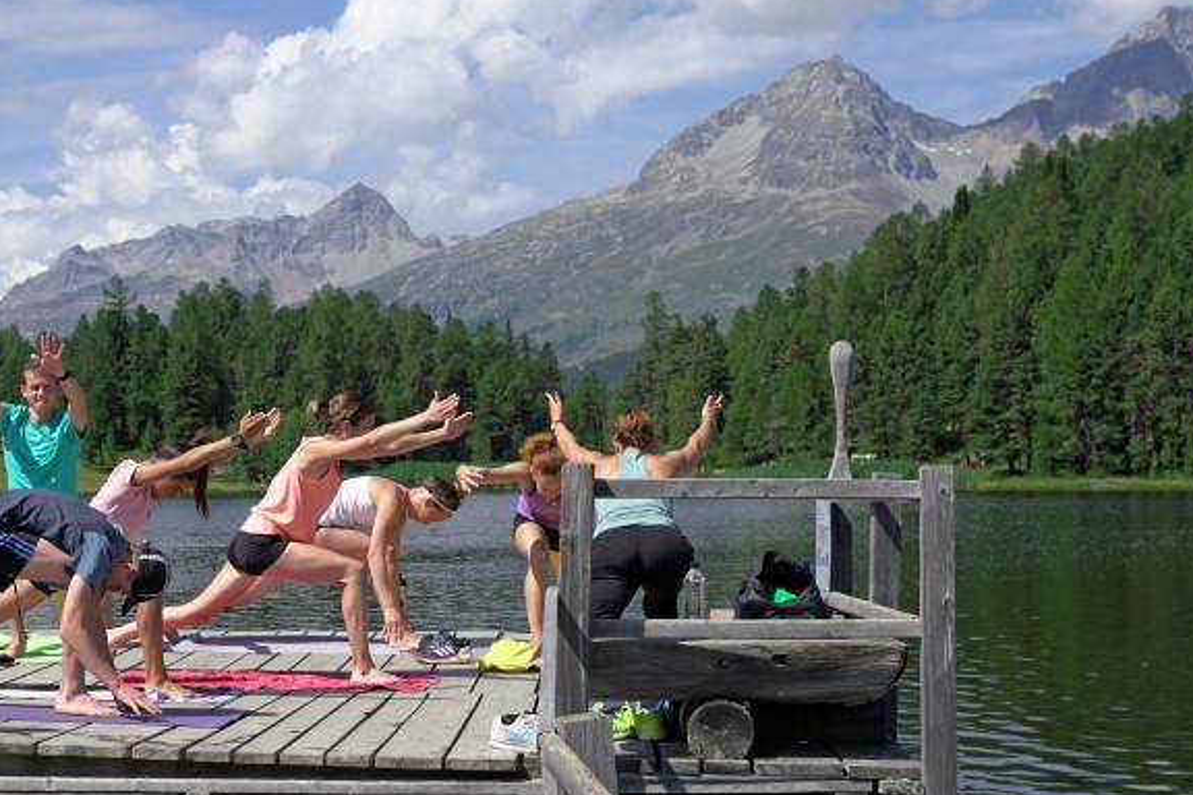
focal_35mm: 70
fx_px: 2320
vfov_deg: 19.5
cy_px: 389
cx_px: 459
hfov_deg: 28.8
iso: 200
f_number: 6.3
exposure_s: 1/1000
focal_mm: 35
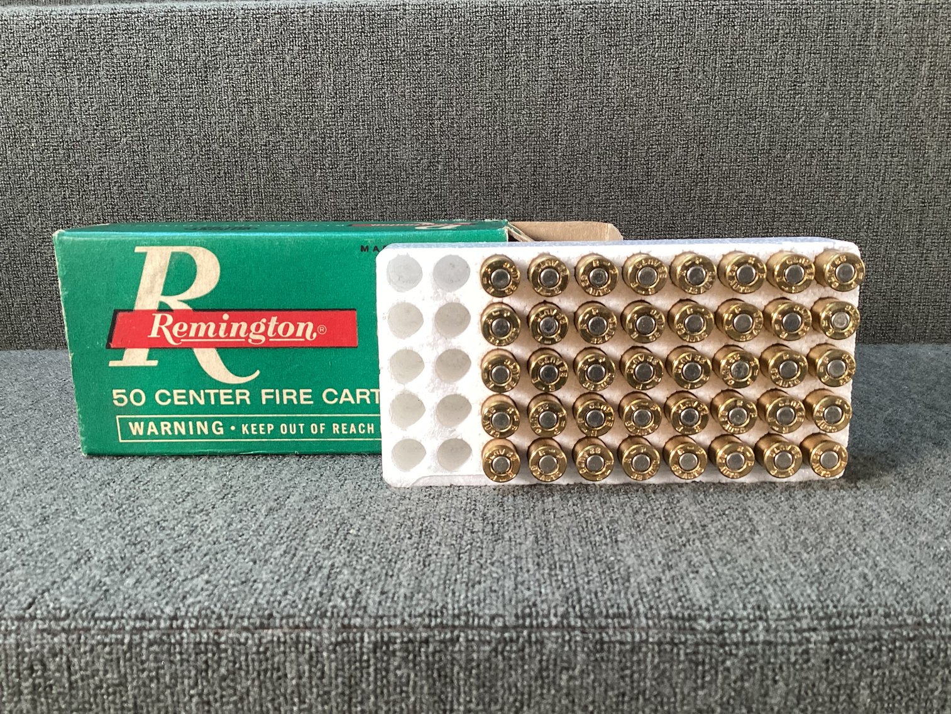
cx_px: 476
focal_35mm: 31
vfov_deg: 45.4
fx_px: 852
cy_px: 357
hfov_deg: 58.3
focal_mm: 3.3
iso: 80
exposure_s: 1/60
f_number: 2.4
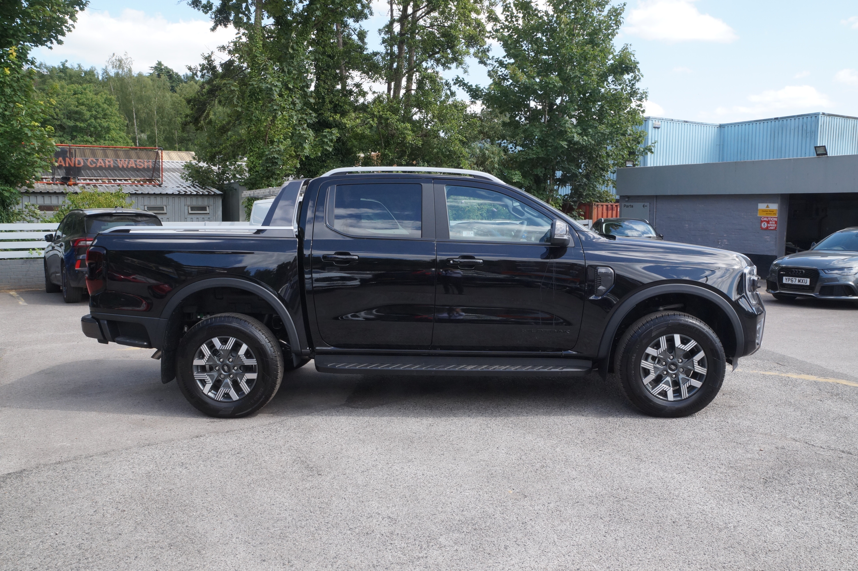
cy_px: 286
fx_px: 643
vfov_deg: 47.9
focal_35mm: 27
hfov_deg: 67.4
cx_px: 429
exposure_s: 1/125
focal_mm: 18
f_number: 11
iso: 400
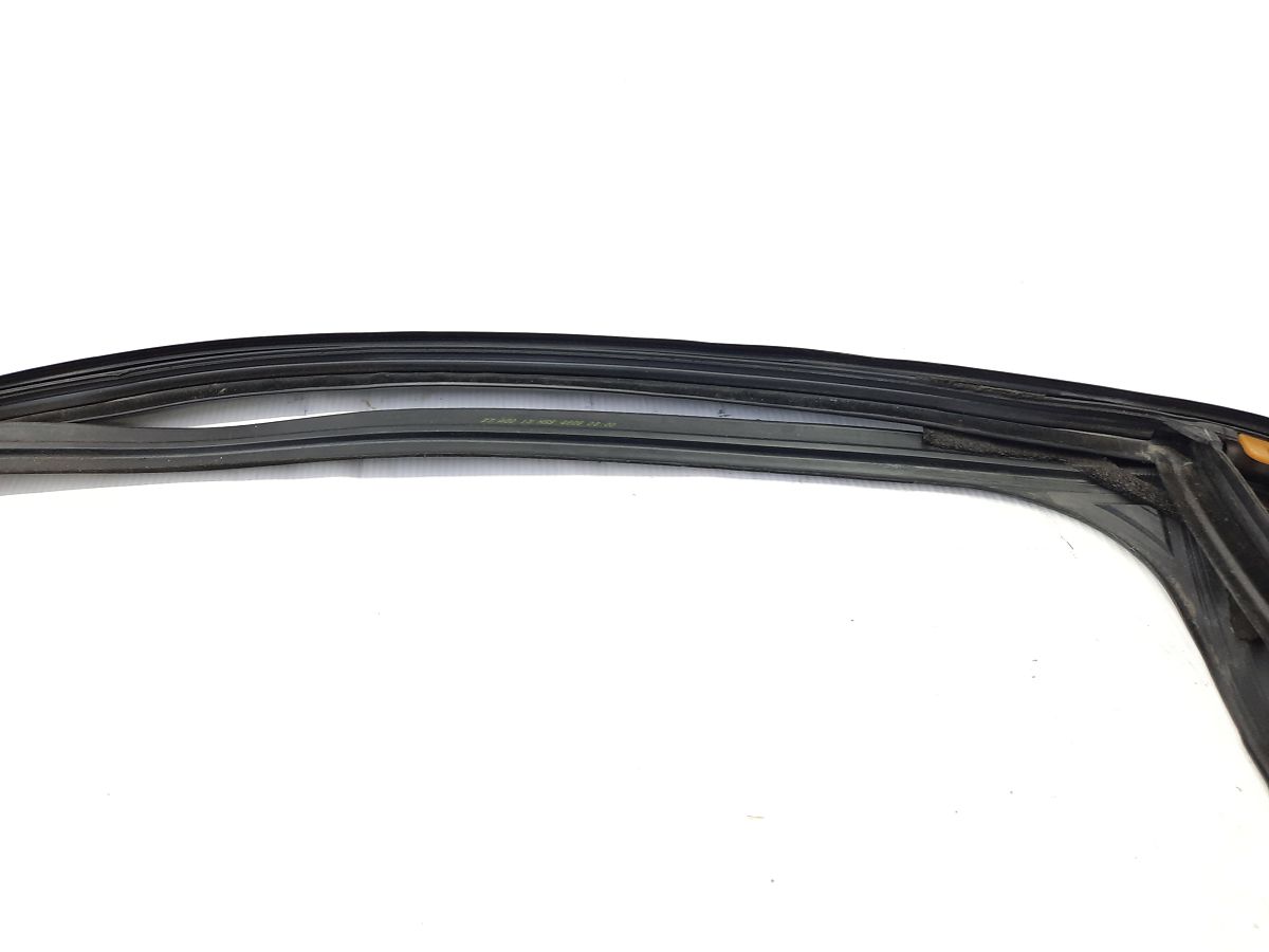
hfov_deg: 69.4
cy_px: 476
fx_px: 916
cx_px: 634
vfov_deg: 54.9
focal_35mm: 25
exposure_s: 1/50
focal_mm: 4.6
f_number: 2
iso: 125
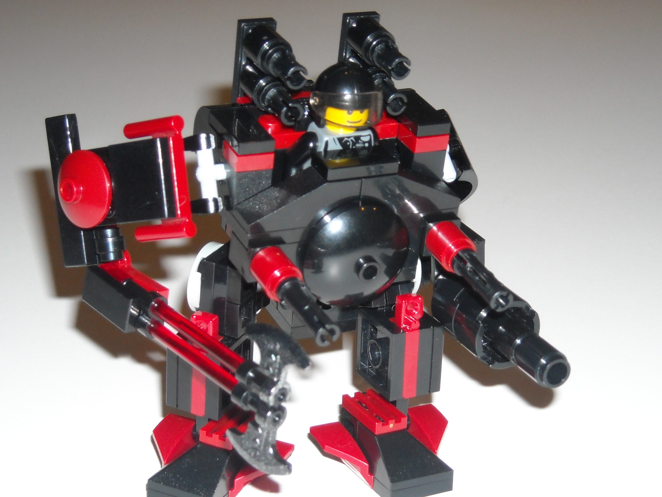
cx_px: 340
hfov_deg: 21.5
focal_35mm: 91
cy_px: 281
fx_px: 1740
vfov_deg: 16.2
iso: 200
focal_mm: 12.3
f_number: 3.9
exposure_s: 1/125
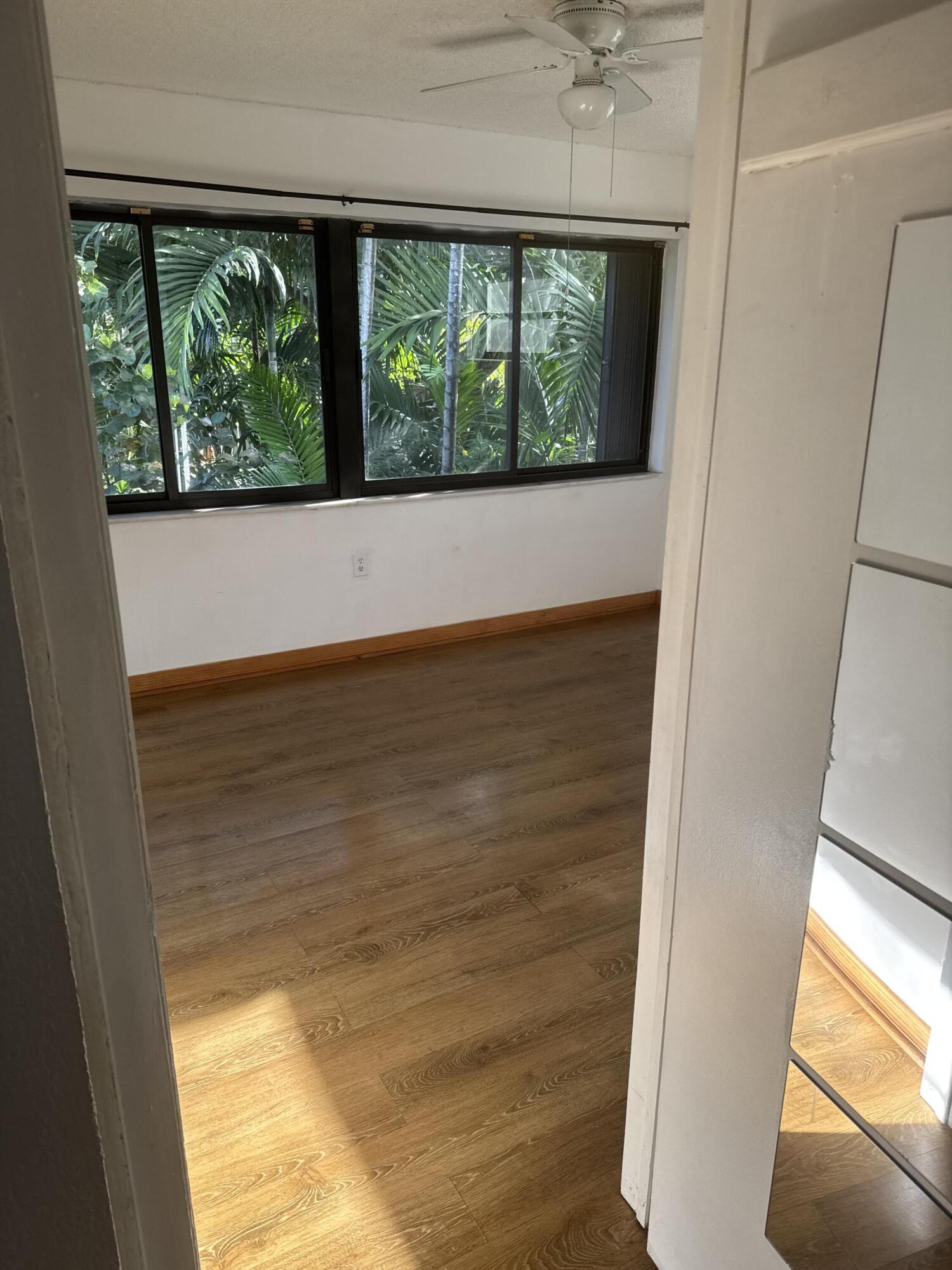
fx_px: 880
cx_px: 476
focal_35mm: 24
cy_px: 635
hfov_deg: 56.8
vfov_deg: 71.6
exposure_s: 1/121
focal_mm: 6.76
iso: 80
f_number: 1.78
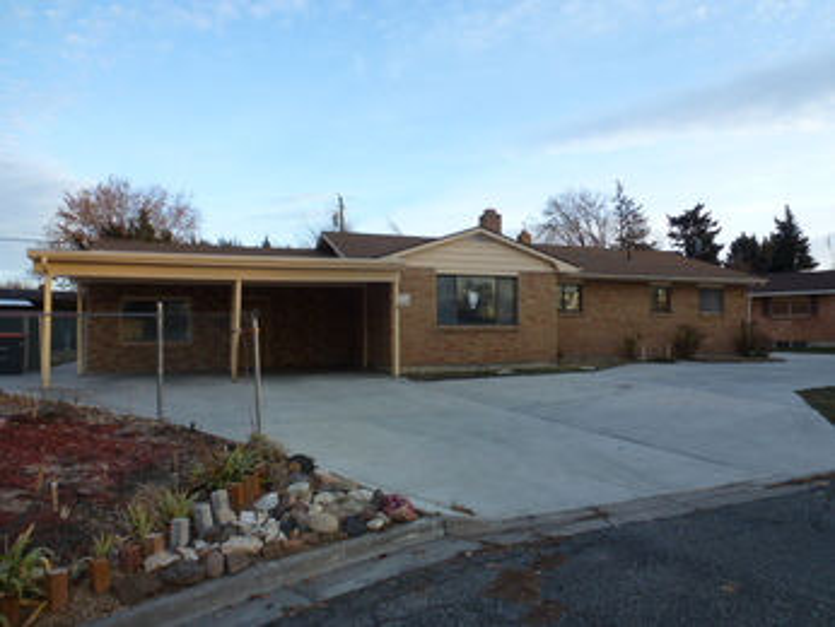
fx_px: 579
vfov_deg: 56.9
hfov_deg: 71.6
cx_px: 418
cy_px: 314
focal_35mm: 24
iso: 100
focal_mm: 4.3
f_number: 3.3
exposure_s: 1/100
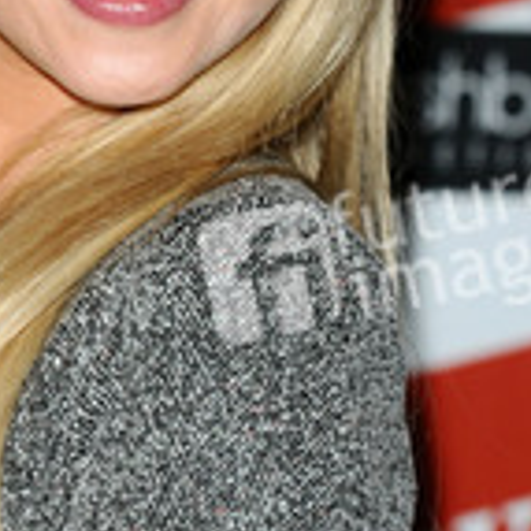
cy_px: 71
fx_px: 6196
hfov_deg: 4.9
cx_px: 54
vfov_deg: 4.9
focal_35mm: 357
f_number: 4.5
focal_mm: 100
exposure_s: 1/200
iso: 320
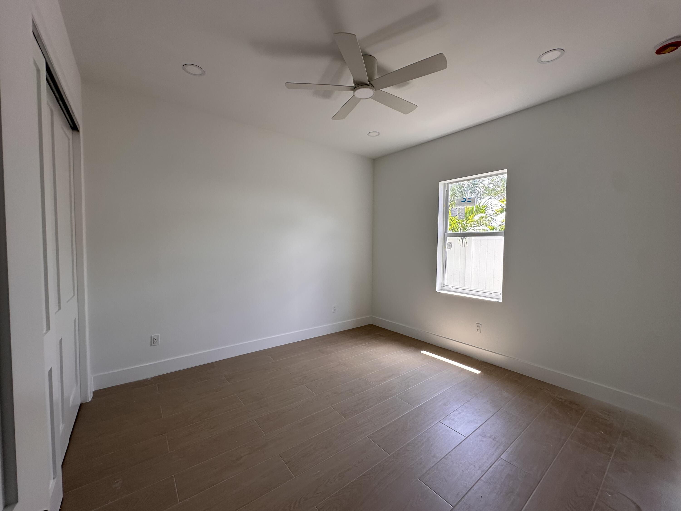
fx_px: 275
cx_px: 340
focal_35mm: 14
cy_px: 256
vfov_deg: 85.7
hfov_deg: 102.1
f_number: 2.2
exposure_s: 1/99
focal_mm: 2.22
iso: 40
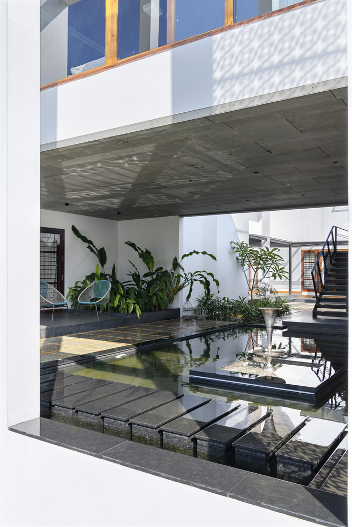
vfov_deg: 58.7
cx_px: 176
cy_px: 264
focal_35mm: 32
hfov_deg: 41.1
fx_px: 469
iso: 100
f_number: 11
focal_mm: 32
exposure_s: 1/8
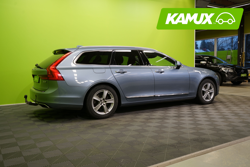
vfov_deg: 41.1
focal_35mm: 32
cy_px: 84
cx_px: 125
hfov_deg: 58.7
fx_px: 222
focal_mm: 32
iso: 500
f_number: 5.6
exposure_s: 1/30
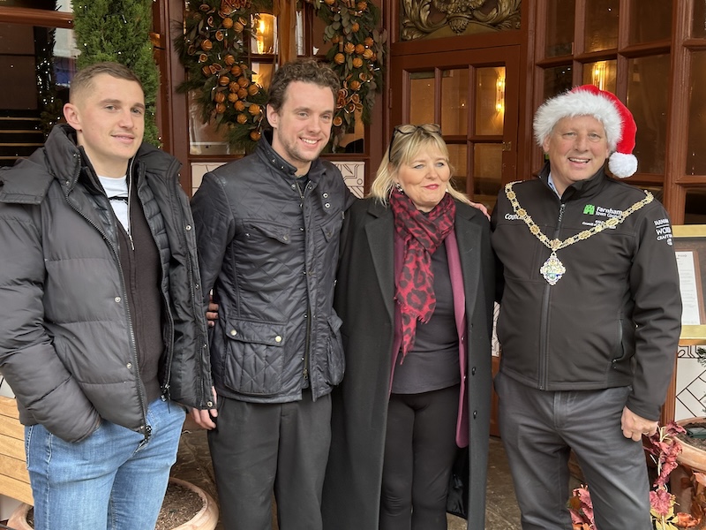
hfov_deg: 39.7
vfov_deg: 30.3
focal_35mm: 48
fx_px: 979
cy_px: 265
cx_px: 353
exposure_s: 1/50
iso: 100
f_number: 1.78
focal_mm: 6.86
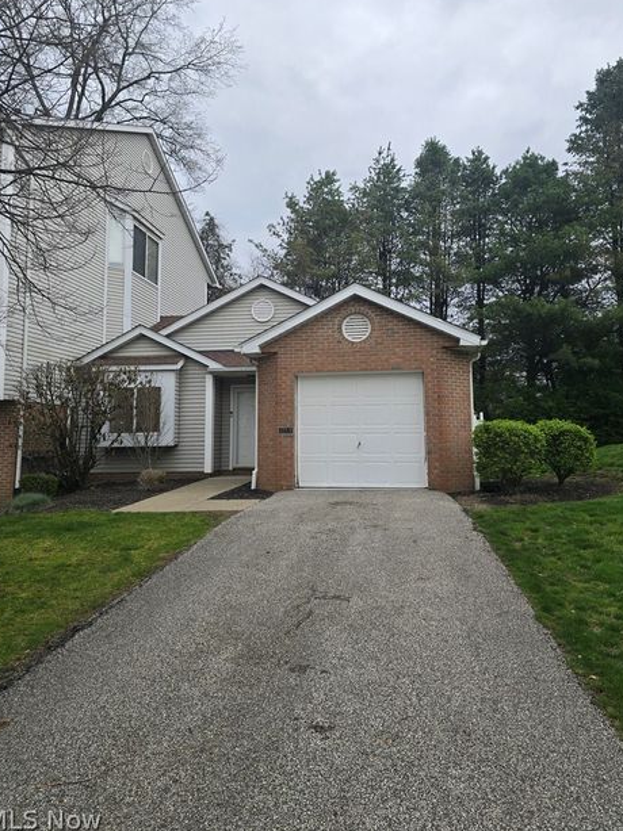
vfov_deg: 69.3
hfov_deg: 54.8
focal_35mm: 25
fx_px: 600
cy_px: 389
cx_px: 318
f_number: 1.7
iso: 40
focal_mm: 6.3
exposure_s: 1/180
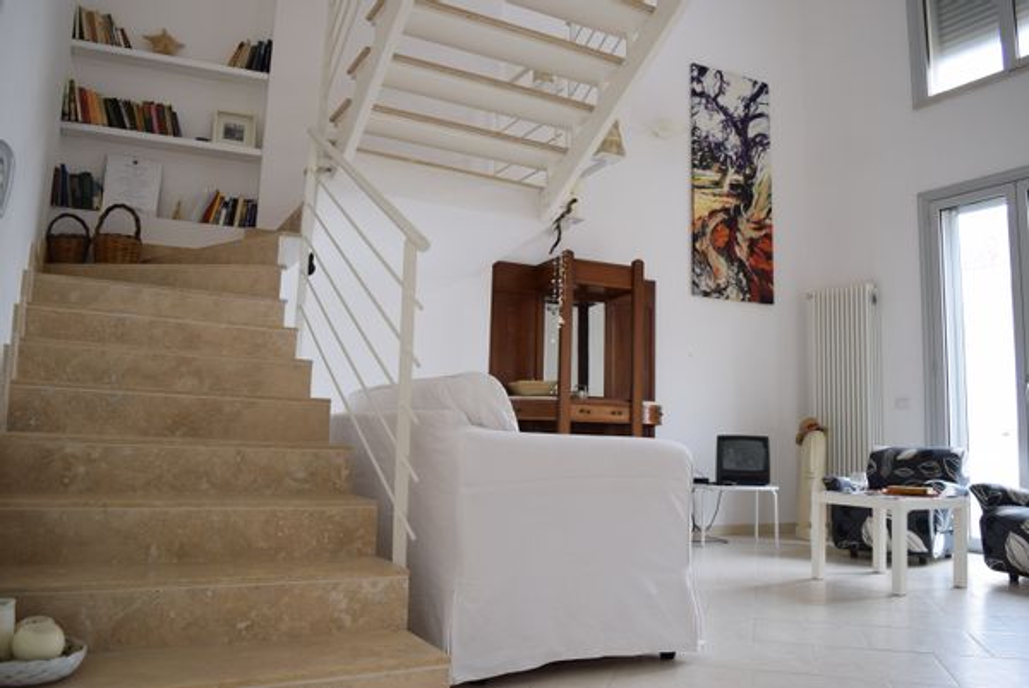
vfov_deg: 48.0
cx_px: 514
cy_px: 344
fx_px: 772
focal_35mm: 27
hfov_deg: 67.3
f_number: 5
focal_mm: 18
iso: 400
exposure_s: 1/100
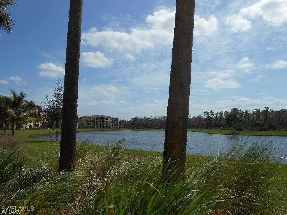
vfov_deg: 53.1
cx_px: 144
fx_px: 216
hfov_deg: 67.3
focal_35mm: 26
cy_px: 108
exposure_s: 1/250
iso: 80
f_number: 11.5
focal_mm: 4.6
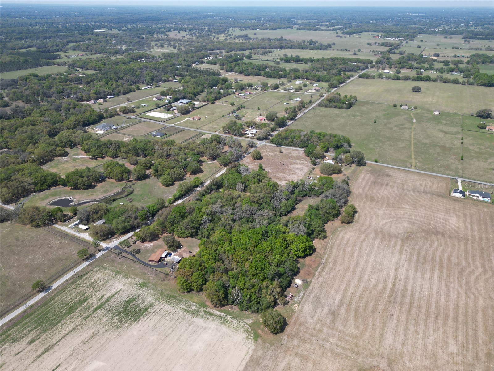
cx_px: 247
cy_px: 186
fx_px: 343
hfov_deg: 71.6
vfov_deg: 56.8
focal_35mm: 24
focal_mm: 6.72
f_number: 1.7
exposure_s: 1/2500
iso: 100
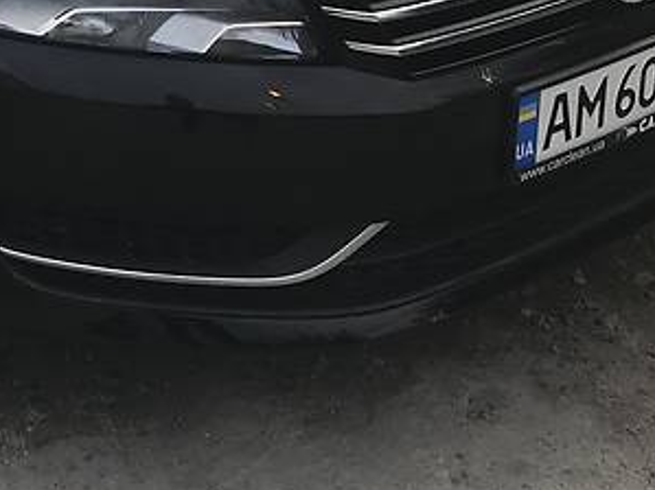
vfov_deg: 18.7
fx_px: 1419
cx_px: 48
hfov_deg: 25.1
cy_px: -85
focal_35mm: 75
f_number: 1.8
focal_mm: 4
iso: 20
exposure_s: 1/870
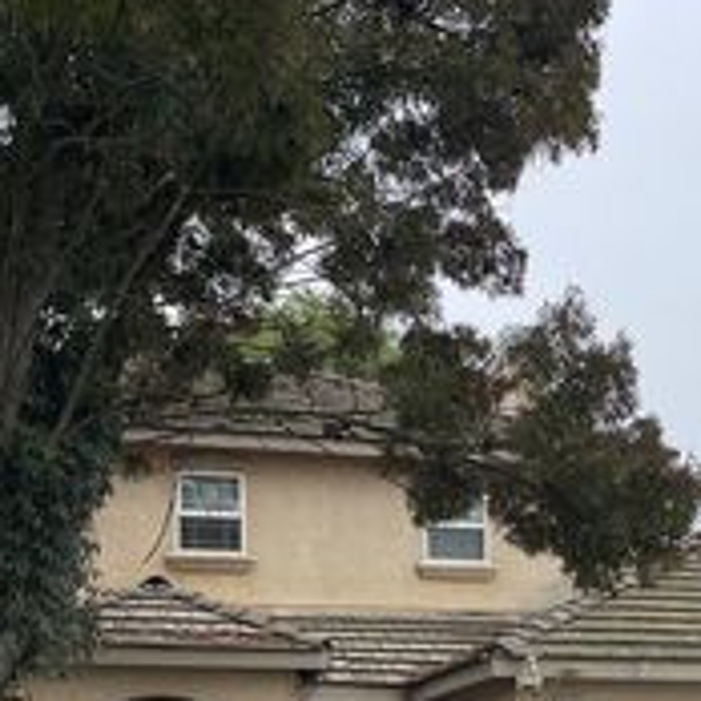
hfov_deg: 26.0
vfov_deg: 24.7
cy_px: 723
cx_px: 427
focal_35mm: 66
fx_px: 1512
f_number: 1.6
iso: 32
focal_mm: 4.2
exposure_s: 1/764
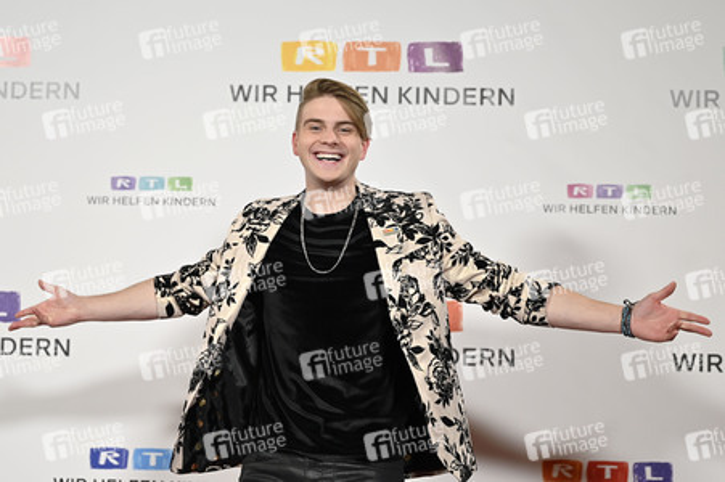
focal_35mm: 70
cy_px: 241
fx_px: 1409
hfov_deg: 28.9
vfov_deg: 19.4
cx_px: 362
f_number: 2.8
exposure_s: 1/320
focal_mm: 70
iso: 1000
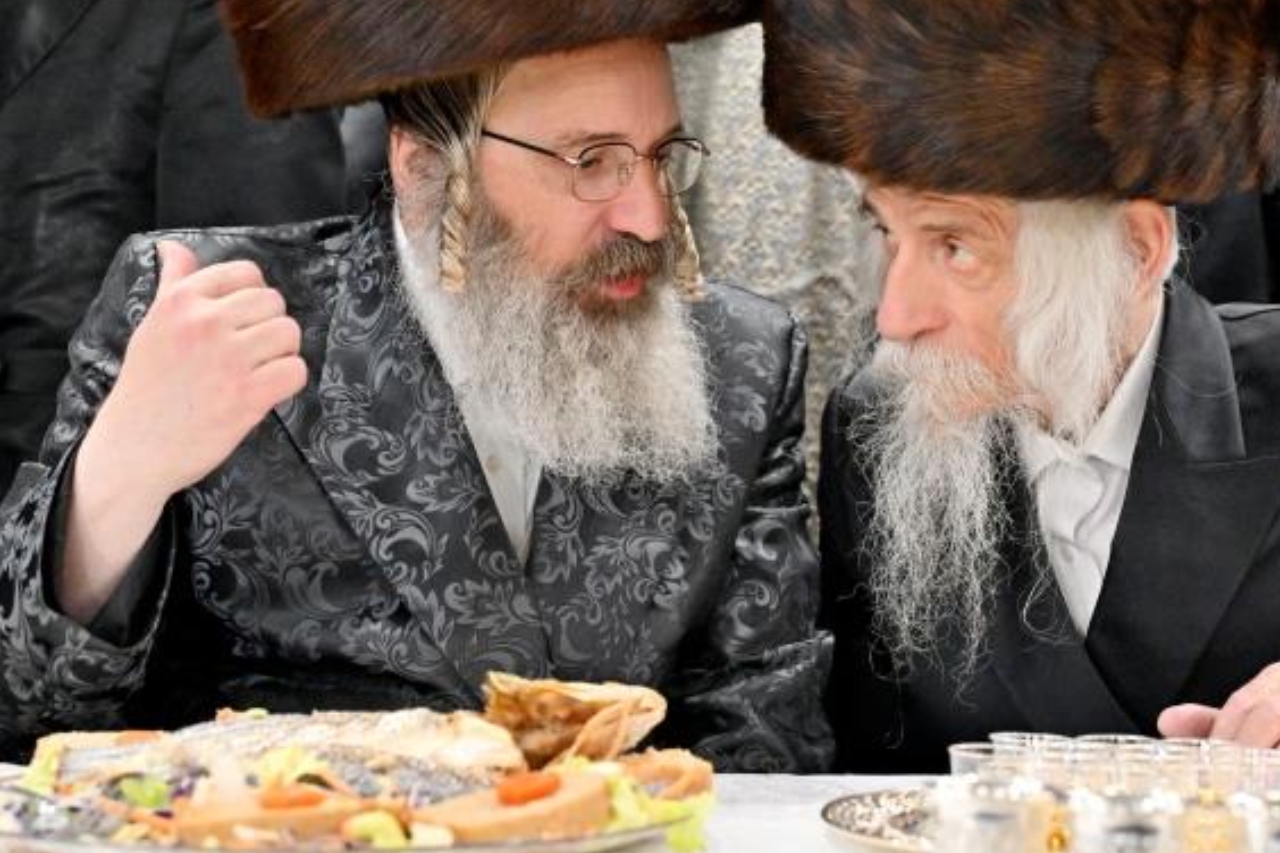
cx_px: 763
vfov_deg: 19.7
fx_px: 2453
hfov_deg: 29.2
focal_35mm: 69
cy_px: 289
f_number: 4
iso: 2000
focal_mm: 38
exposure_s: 1/160
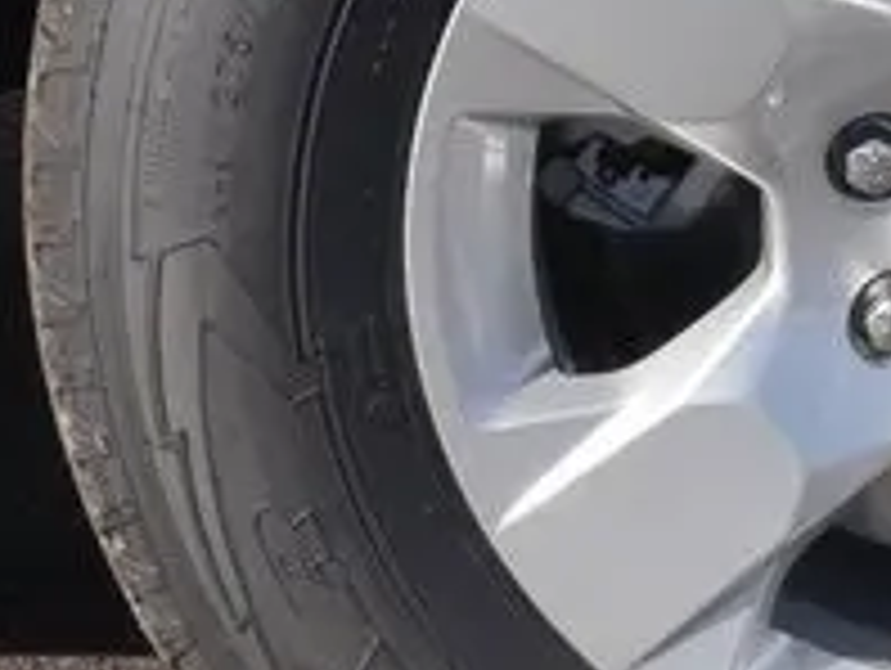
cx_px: 972
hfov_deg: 14.2
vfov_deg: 10.9
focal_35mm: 136
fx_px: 3505
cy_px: 83
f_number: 20
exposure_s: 1/60
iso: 250
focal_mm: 21
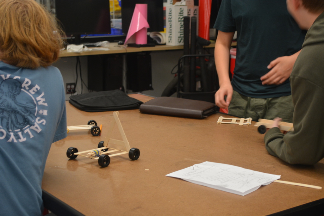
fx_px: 540
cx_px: 162
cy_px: 108
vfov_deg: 22.6
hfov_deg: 33.4
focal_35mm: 60
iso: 800
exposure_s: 1/40
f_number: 5.3
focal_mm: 40
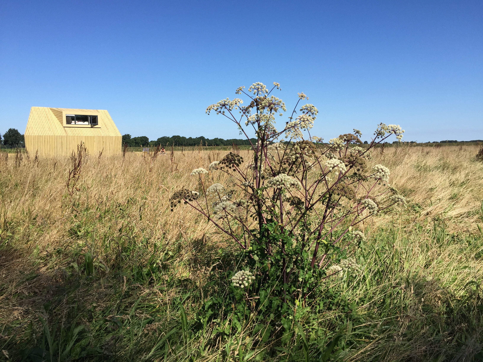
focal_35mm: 29
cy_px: 181
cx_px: 242
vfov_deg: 48.2
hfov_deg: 61.7
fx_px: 405
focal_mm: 4.15
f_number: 2.2
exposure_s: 1/1980
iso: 32
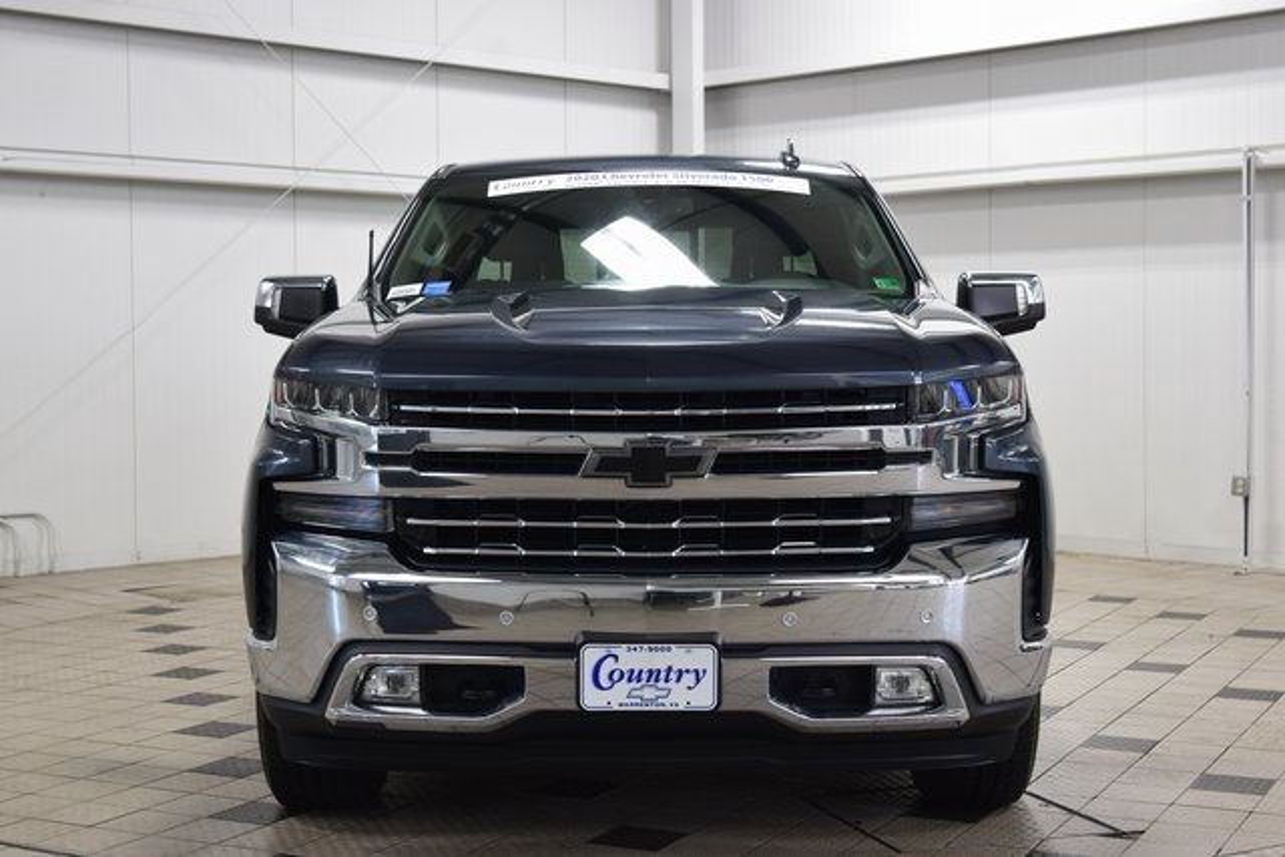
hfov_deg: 36.9
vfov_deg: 25.1
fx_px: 1928
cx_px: 642
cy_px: 428
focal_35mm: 54
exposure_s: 1/15
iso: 400
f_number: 6.3
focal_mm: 36
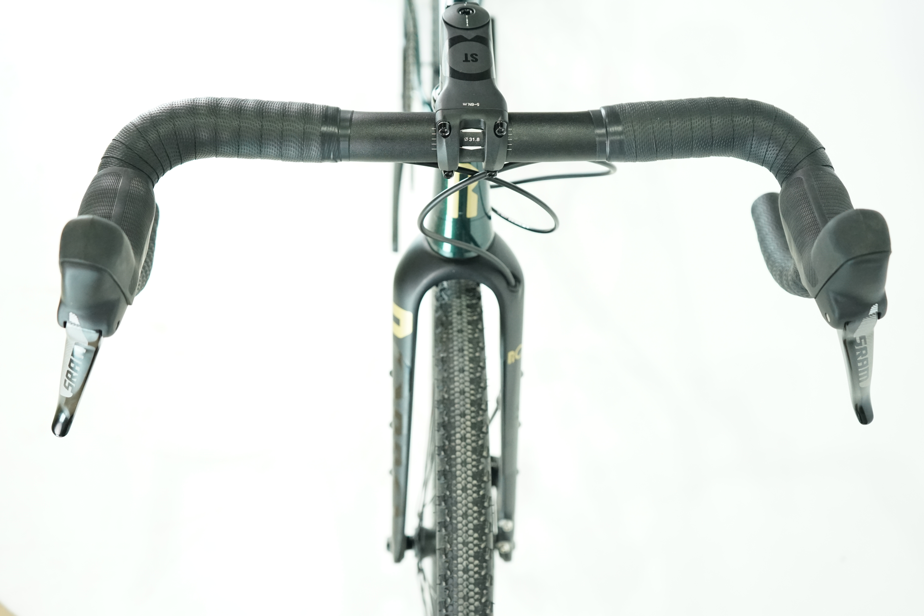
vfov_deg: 36.9
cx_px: 462
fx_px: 924
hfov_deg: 53.1
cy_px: 308
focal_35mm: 36
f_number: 4
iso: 2500
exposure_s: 1/200
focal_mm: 36
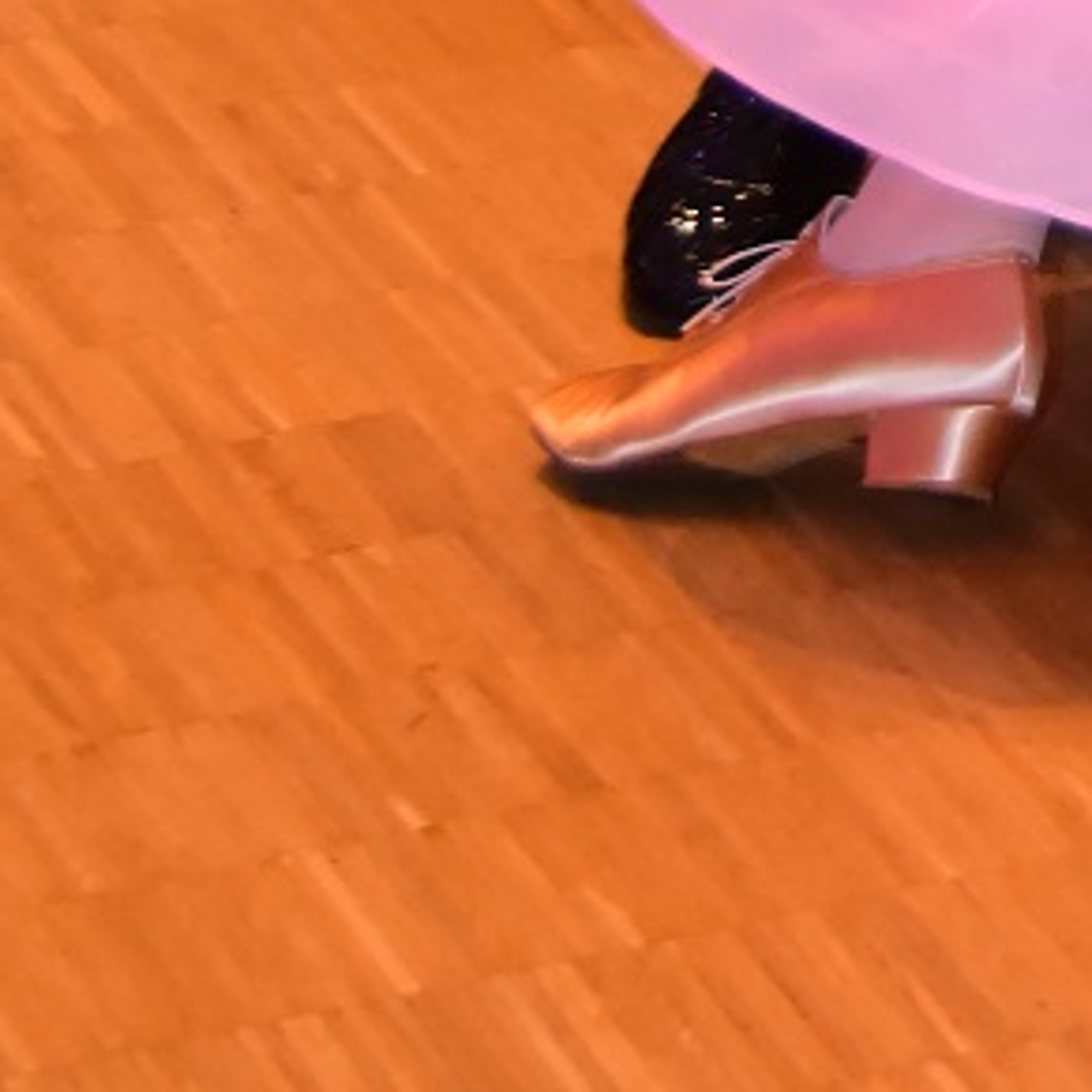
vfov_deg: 5.8
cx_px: 1831
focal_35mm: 289
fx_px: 10315
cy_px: -1580
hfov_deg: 6.0
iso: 2500
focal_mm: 44
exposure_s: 1/200
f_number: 5
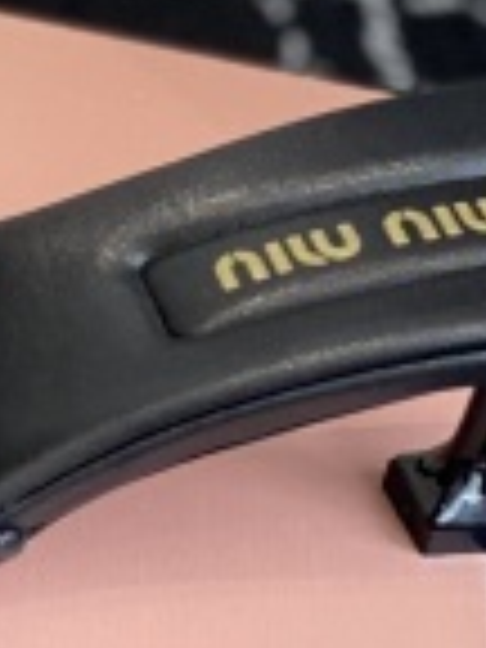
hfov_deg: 5.1
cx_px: -508
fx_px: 5391
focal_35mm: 288
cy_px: 81
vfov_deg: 6.9
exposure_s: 1/122
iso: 100
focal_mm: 6
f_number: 2
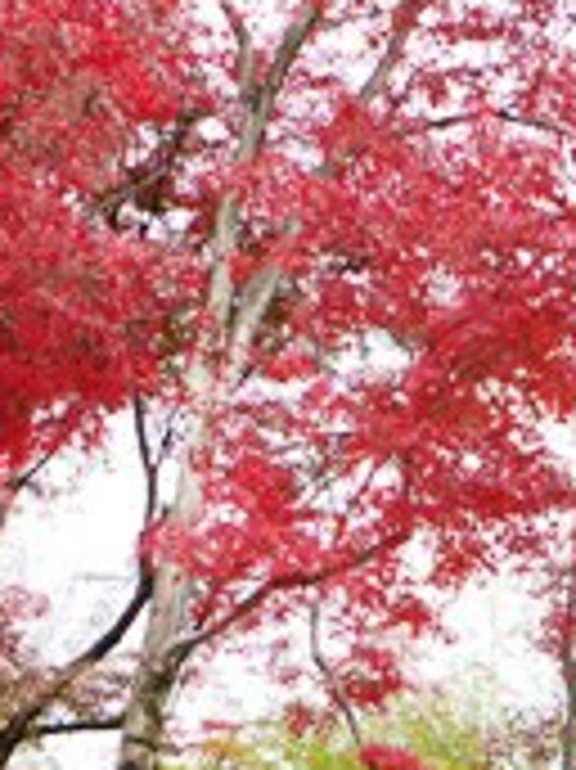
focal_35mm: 136
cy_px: 693
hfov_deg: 10.8
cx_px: 22
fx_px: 3021
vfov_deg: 14.4
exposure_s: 1/125
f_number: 5
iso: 100
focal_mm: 26
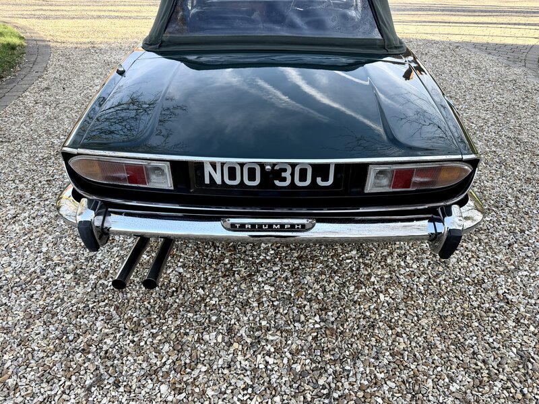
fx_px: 374
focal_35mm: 24
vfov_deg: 56.8
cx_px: 270
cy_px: 202
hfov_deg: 71.6
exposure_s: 1/254
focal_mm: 6.76
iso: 64
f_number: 1.78
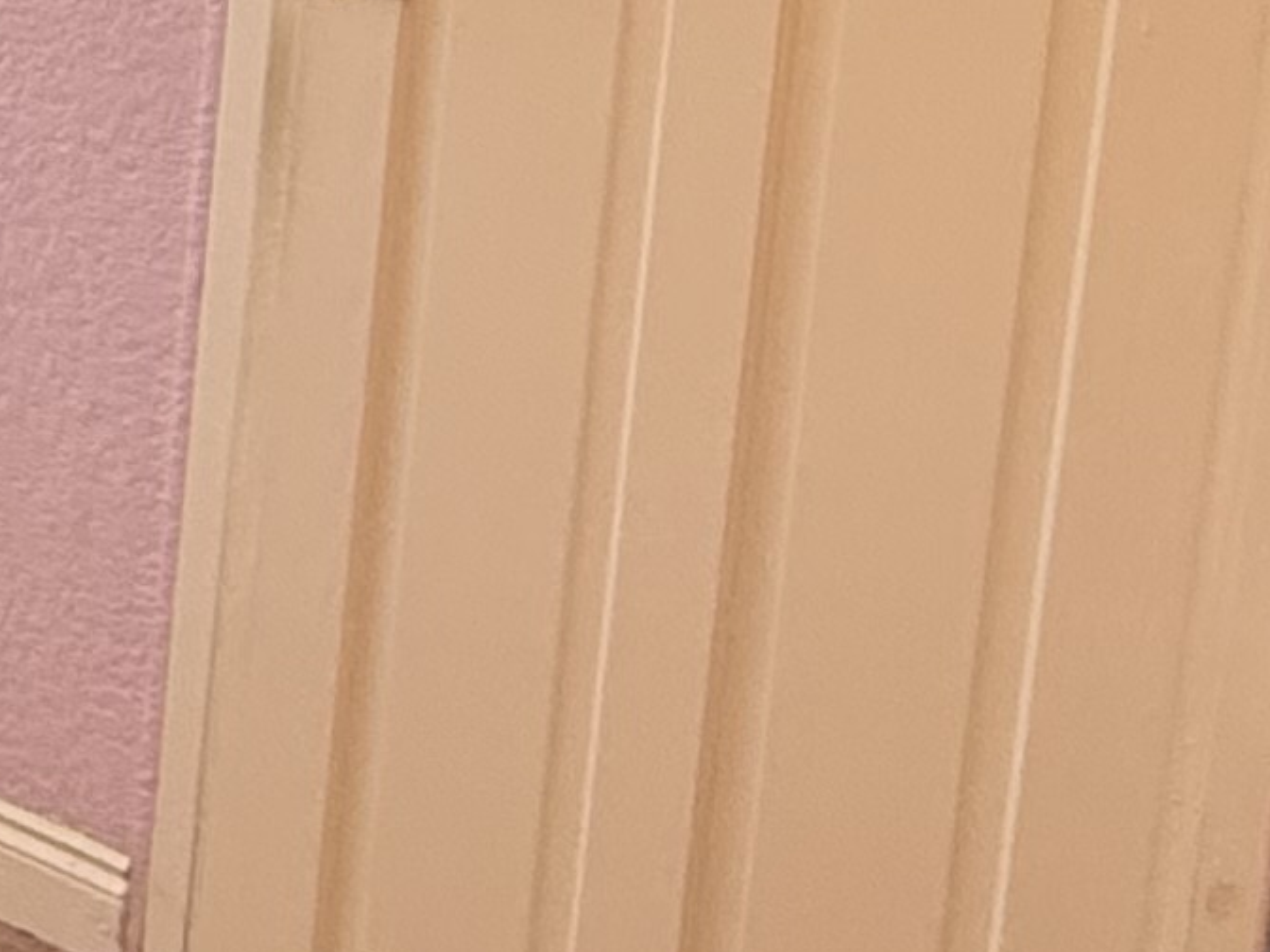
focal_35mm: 84
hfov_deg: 18.7
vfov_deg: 16.8
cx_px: -935
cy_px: -185
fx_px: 3082
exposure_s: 1/60
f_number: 2.2
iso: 400
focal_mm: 2.22
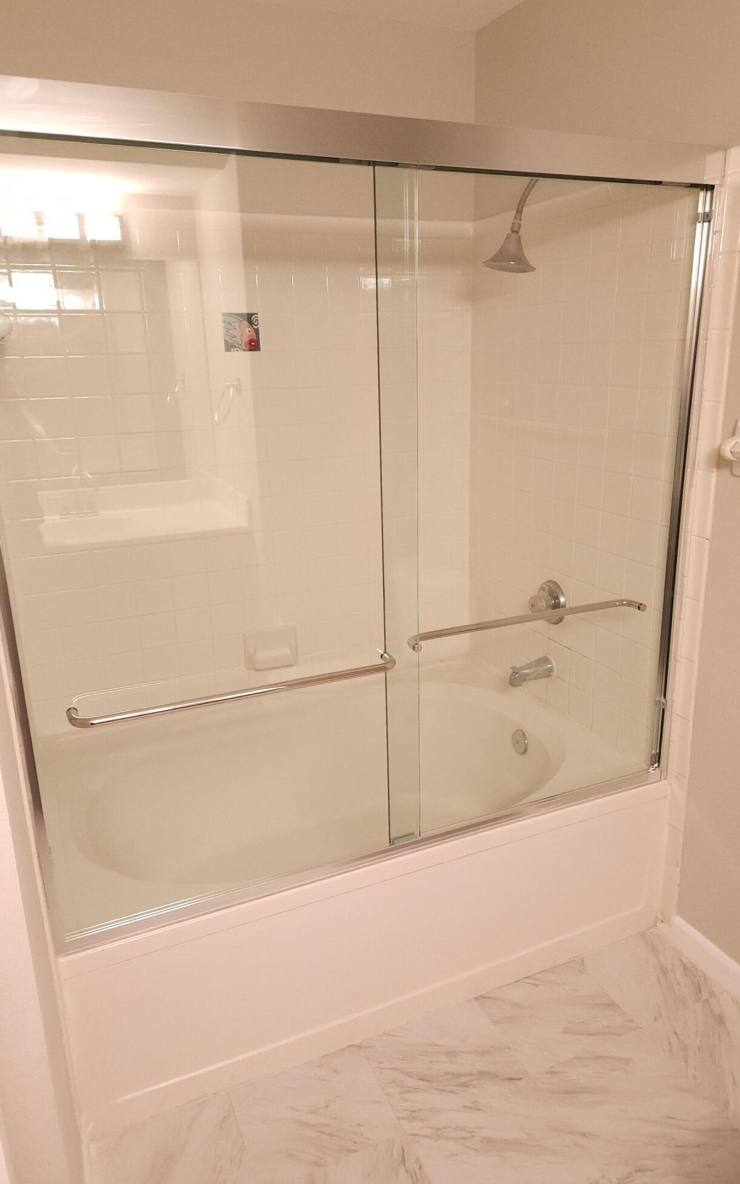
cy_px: 590
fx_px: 807
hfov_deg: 49.2
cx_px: 396
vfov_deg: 72.5
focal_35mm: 25
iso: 400
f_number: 1.8
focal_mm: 6.4
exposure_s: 1/60
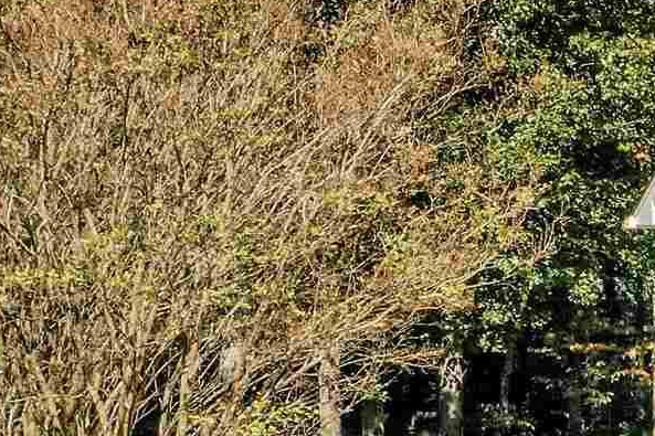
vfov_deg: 9.4
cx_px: 1418
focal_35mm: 145
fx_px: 2637
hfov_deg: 12.1
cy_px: 392
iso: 100
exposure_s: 1/500
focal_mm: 10.26
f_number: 5.6
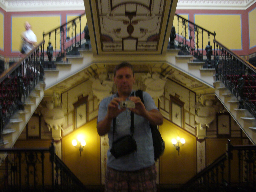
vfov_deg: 40.7
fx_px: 259
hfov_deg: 52.6
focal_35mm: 35
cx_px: 128
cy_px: 96
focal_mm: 5.8
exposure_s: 1/8
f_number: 2.8
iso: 200
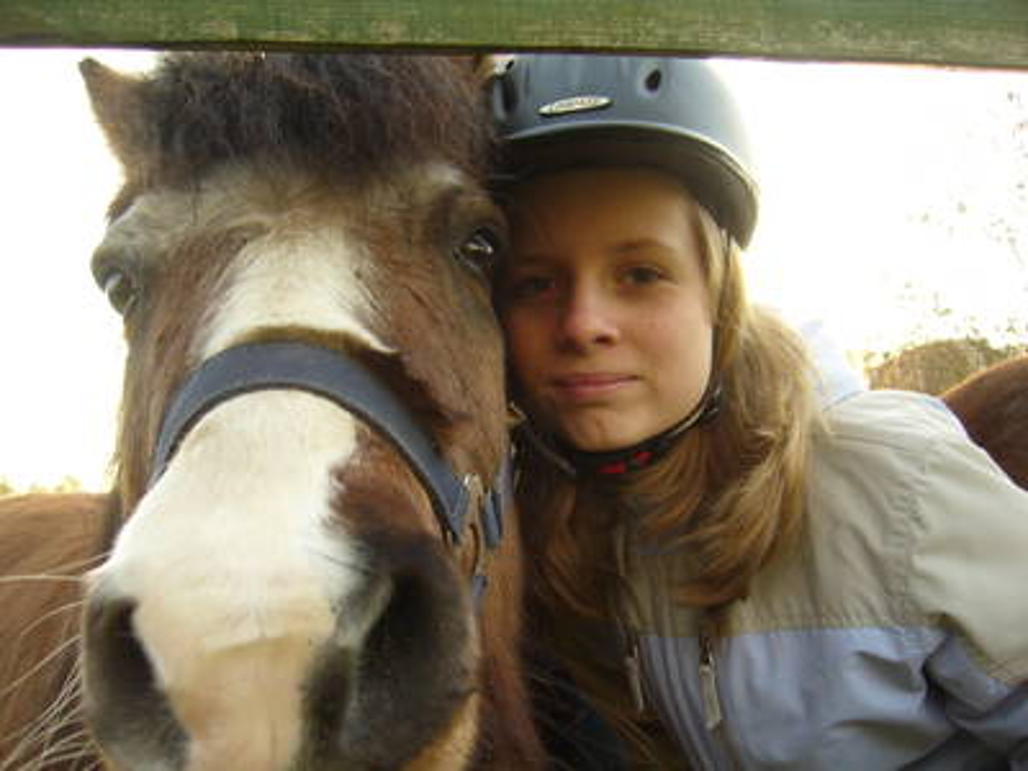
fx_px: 1039
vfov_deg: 40.7
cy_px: 386
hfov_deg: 52.6
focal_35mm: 35
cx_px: 514
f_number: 2.8
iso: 80
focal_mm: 5.8
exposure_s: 1/60
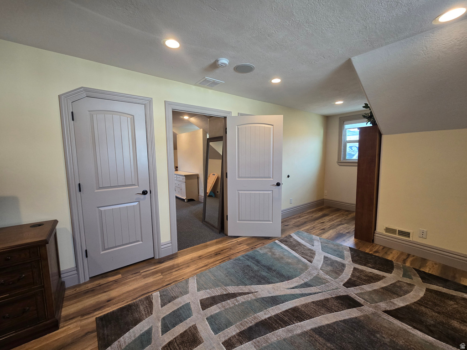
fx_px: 175
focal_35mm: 13
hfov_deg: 106.2
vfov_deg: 89.9
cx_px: 234
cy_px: 175
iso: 160
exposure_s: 1/60
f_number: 2.2
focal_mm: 2.2
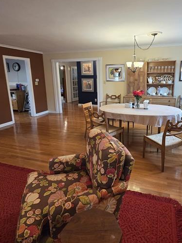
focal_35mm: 20
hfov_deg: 65.1
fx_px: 140
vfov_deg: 81.6
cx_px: 113
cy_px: 111
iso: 400
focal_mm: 2.2
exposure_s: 1/60
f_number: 2.2
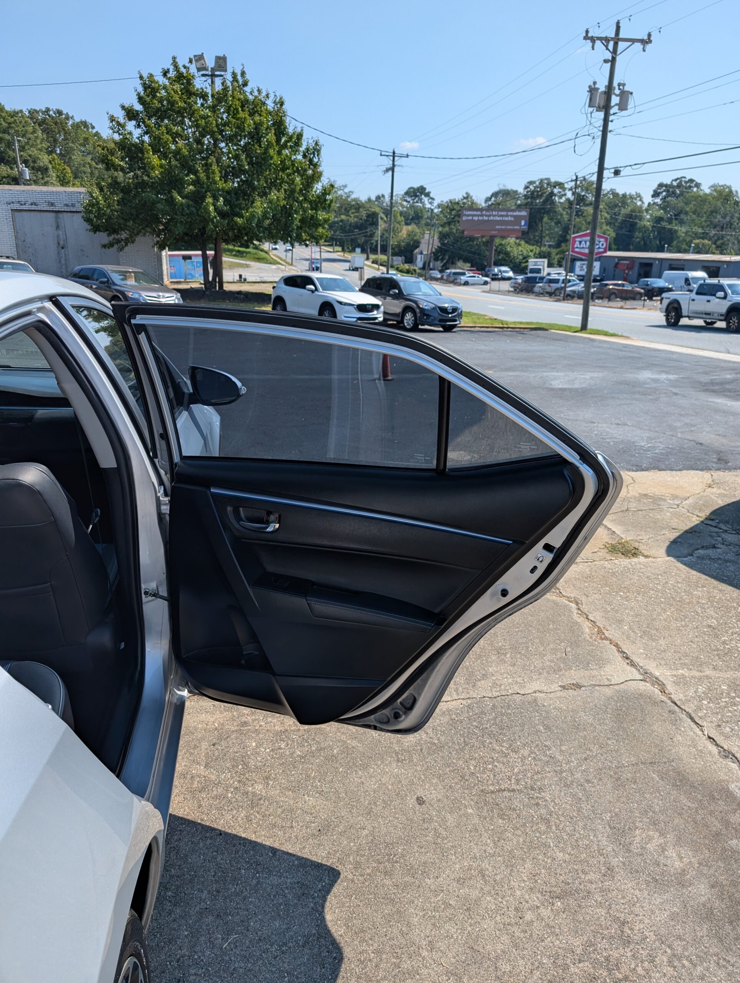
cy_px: 492
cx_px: 370
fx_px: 682
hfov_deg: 56.9
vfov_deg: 71.5
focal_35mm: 24
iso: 21
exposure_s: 1/1080
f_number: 1.68
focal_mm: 6.9
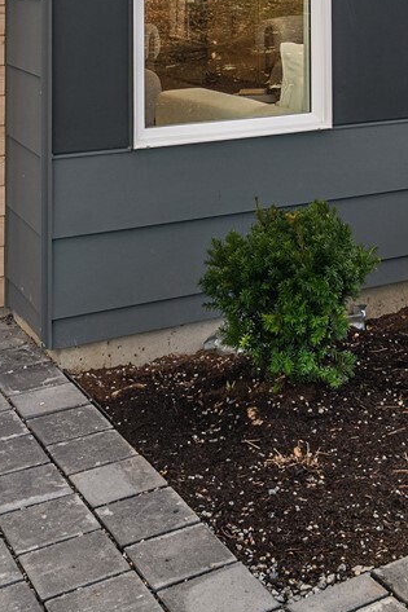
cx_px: 398
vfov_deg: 30.1
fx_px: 1038
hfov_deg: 21.5
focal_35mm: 61
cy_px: -30
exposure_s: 1/60
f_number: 8
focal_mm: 17
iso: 200
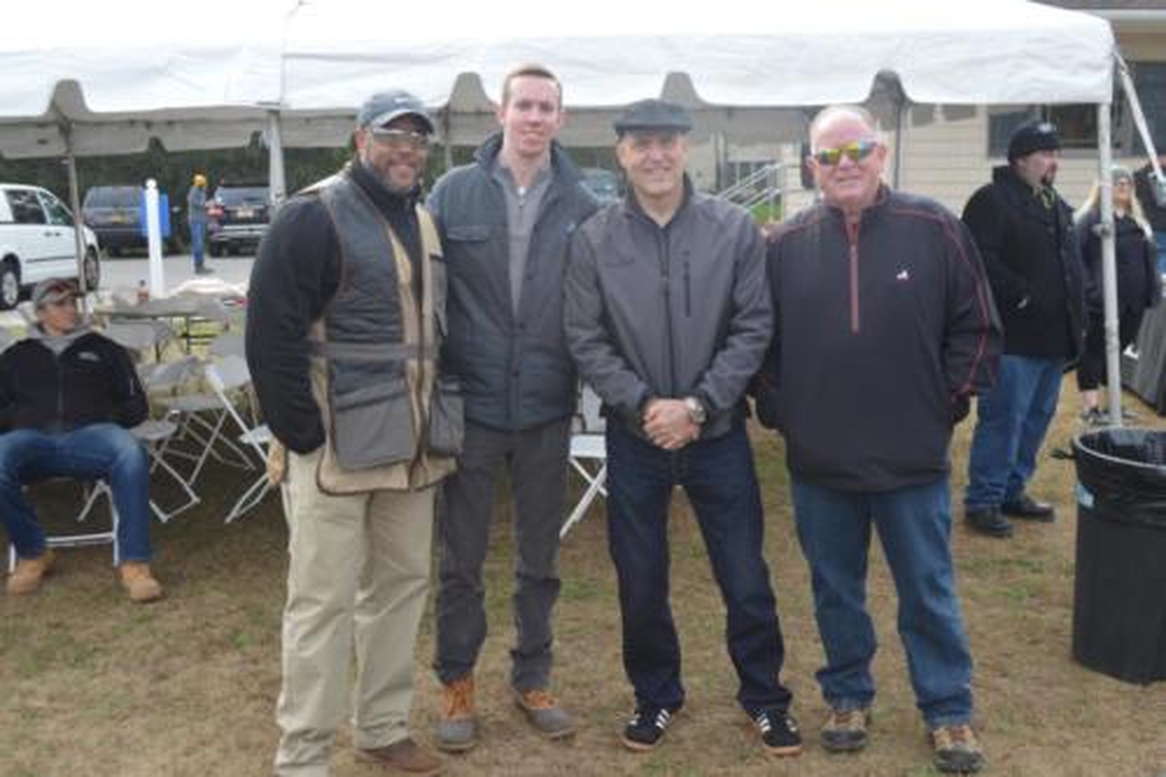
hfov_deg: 49.6
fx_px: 1263
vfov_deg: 34.2
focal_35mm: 39
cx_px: 583
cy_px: 388
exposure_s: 1/125
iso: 140
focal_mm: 26
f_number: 5.6
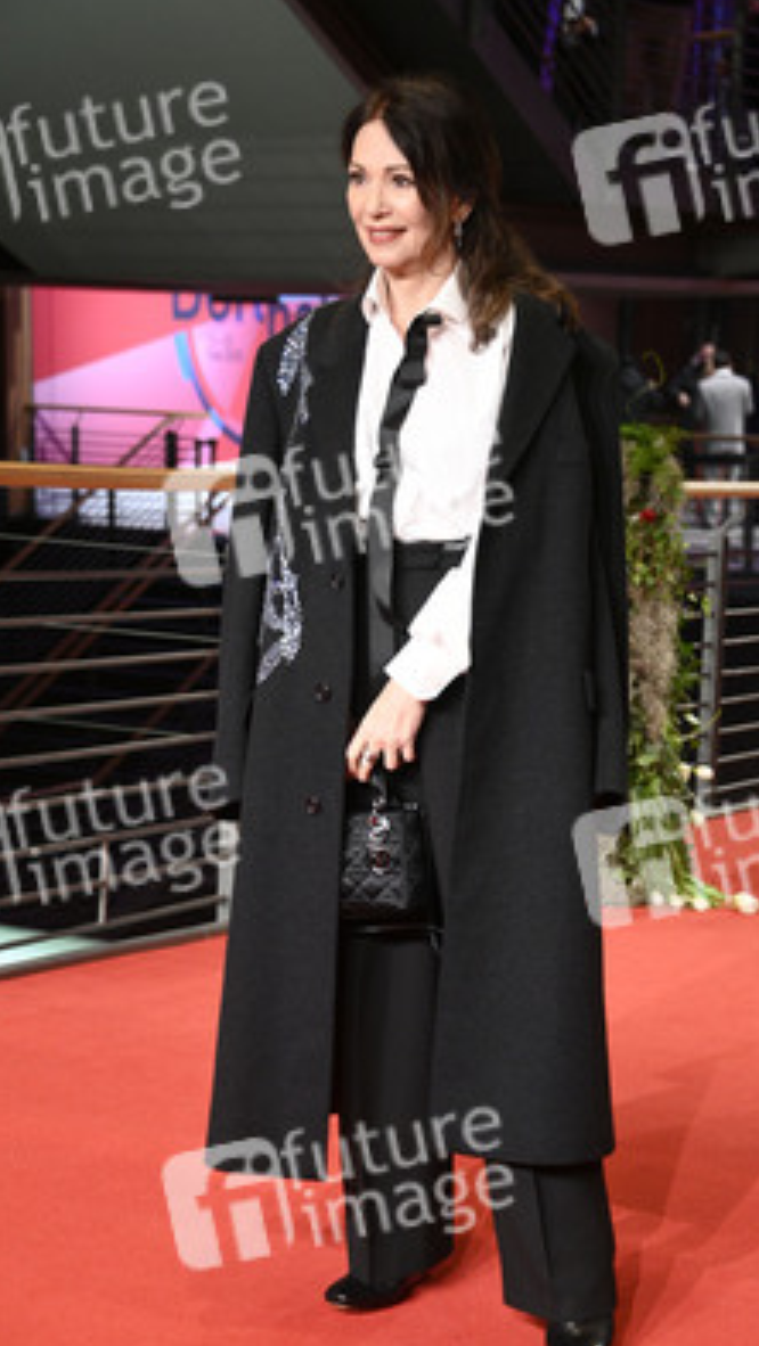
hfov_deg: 17.5
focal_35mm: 69
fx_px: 2466
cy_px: 676
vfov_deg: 30.6
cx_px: 438
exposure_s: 1/200
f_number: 5
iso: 5000
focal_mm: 65
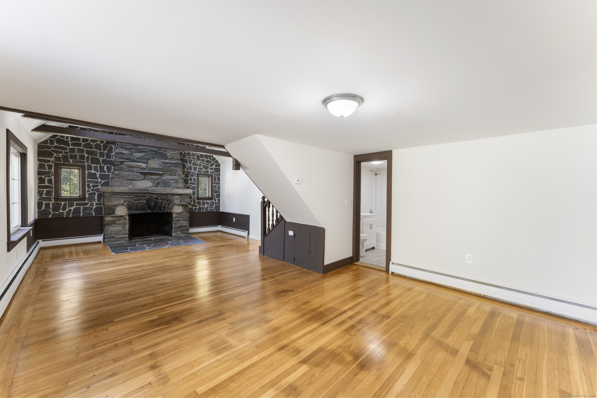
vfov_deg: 81.2
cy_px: 199
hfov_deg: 104.3
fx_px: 232
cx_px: 298
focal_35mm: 14
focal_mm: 14
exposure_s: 1/2.5
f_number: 8
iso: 800
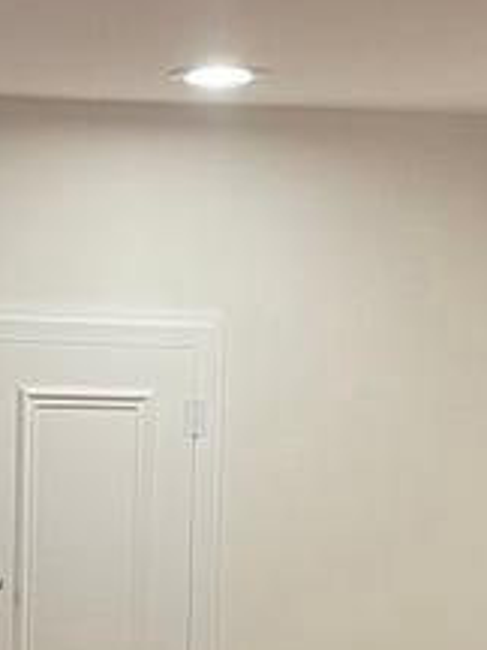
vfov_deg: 10.4
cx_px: 15
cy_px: 930
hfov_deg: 8.0
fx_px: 3470
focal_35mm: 185
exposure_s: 1/60
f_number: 1.6
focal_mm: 4.2
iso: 125
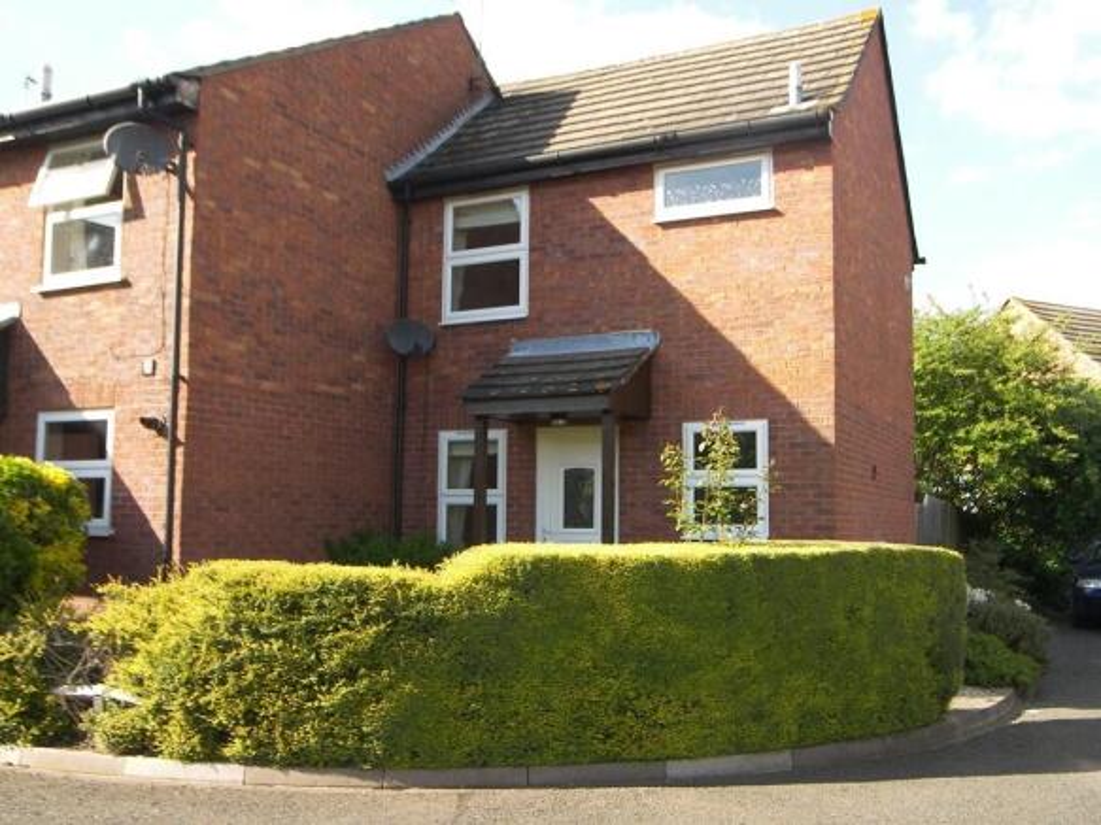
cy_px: 412
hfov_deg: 52.6
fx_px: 1113
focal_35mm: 35
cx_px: 550
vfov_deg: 40.7
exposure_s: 1/160
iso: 50
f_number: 3.2
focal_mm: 7.4
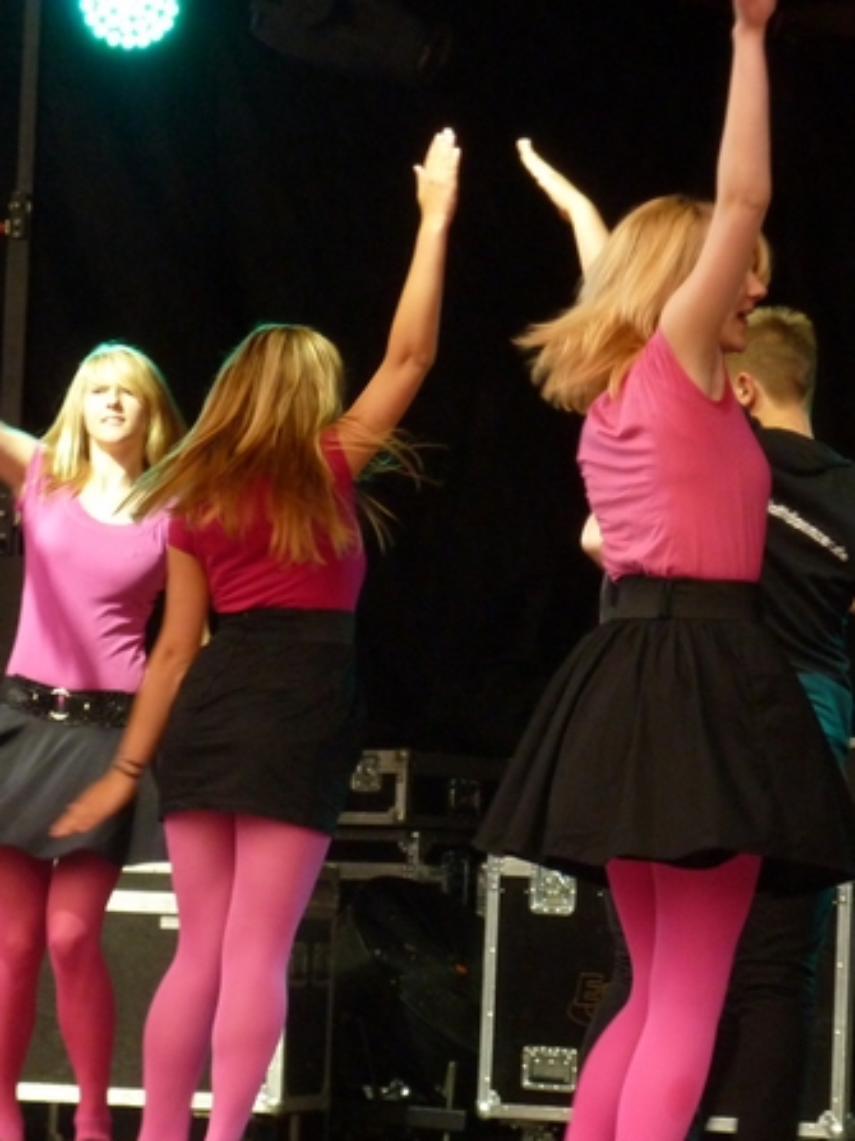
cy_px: 569
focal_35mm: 172
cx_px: 429
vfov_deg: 11.5
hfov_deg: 8.6
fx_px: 5667
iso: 400
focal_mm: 21
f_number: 4.4
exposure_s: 1/125
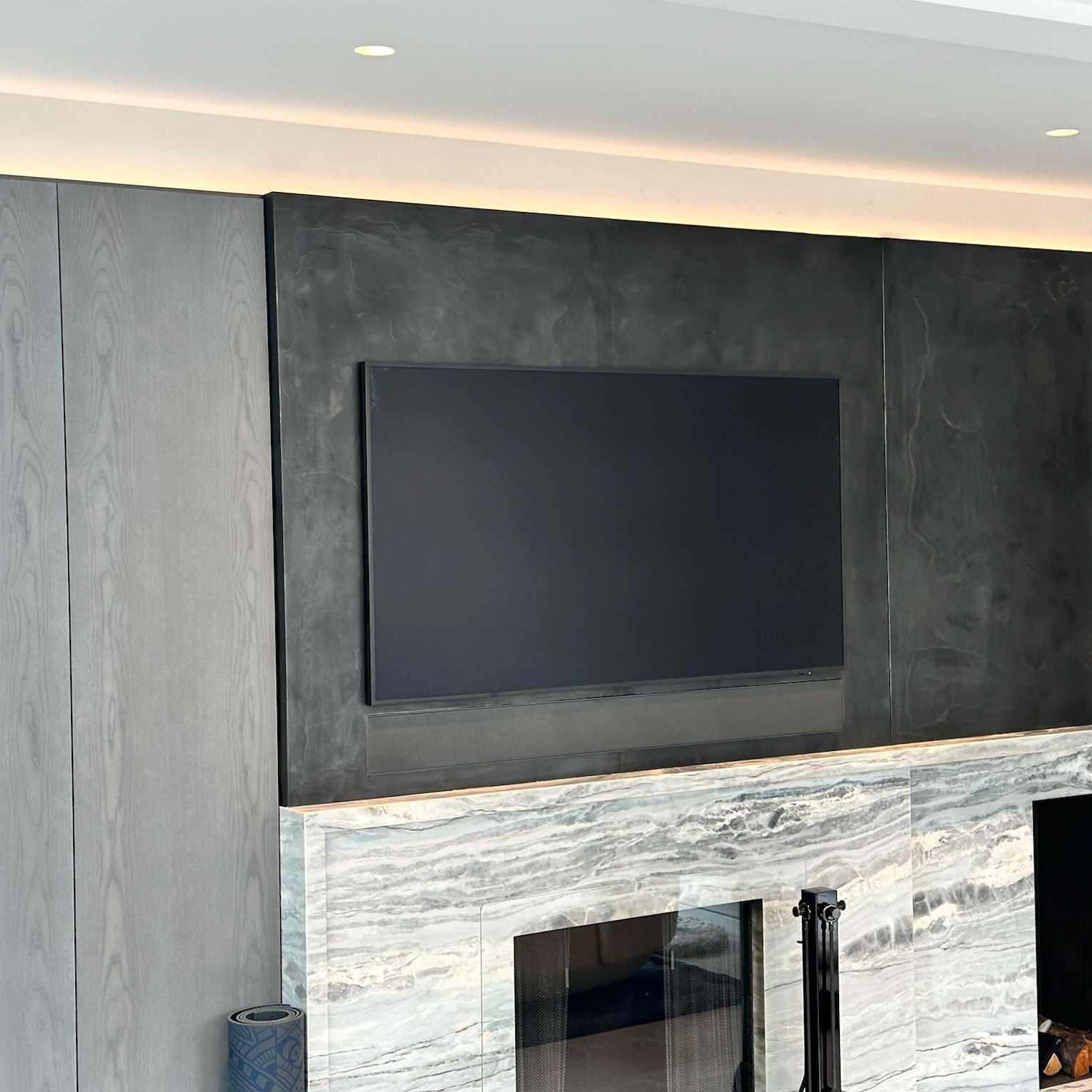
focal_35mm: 57
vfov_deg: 30.0
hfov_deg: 29.9
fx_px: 2034
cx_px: 686
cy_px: 542
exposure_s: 1/60
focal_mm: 6.86
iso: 125
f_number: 1.78
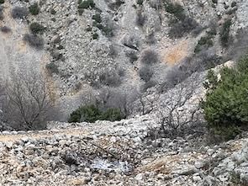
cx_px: 60
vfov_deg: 25.4
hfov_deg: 33.1
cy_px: 136
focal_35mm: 57
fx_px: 408
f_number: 2.2
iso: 40
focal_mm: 2.22
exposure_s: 1/217
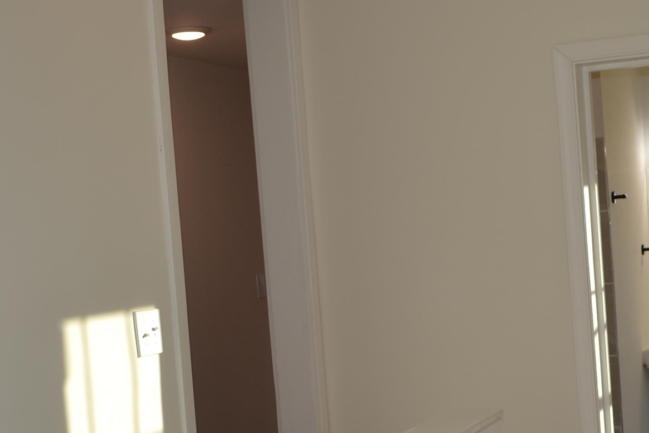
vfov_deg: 19.0
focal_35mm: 71
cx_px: 418
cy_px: 359
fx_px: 1280
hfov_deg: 28.3
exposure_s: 1/160
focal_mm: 18
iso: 100
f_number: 3.5
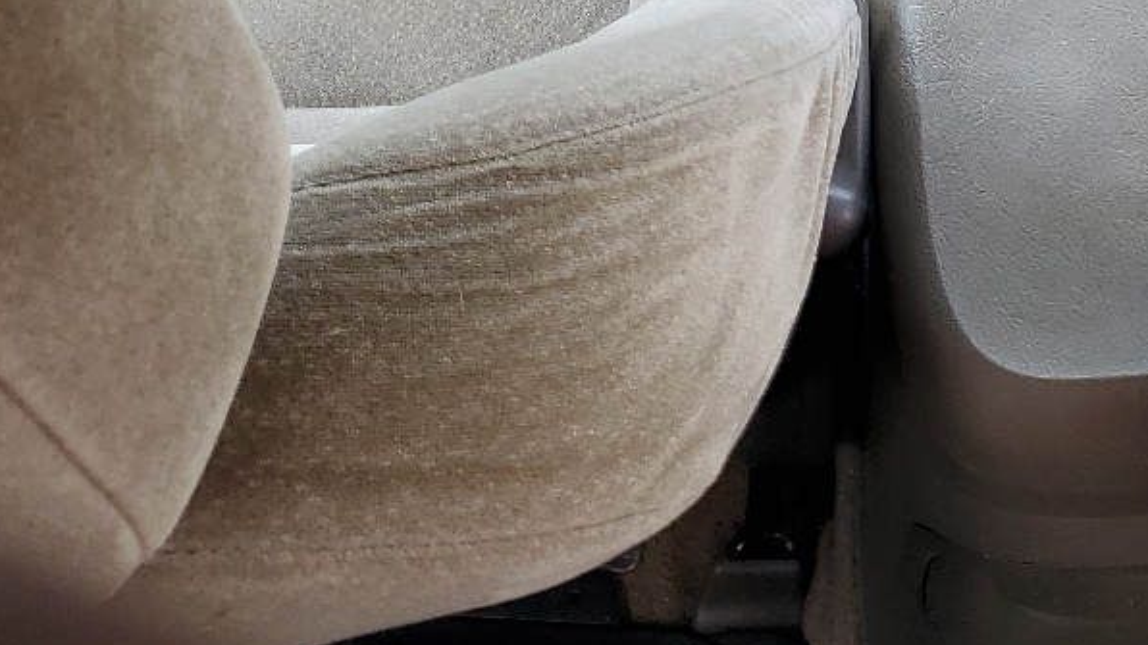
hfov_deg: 27.0
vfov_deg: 14.3
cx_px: 1007
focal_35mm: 76
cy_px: -454
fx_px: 2313
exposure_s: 1/60.2
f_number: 1.5
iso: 52
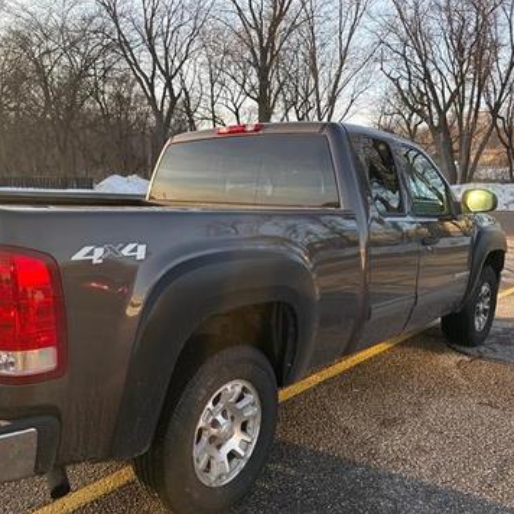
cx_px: 166
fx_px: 504
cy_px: 267
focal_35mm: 30
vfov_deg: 54.0
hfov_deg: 52.9
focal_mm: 6.76
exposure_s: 1/757
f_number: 1.78
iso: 100
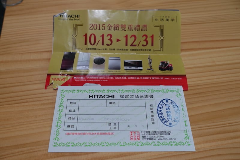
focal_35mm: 39
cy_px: 80
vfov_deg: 34.2
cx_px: 120
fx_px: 260
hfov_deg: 49.6
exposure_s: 1/50
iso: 125
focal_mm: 14.3
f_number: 2.8
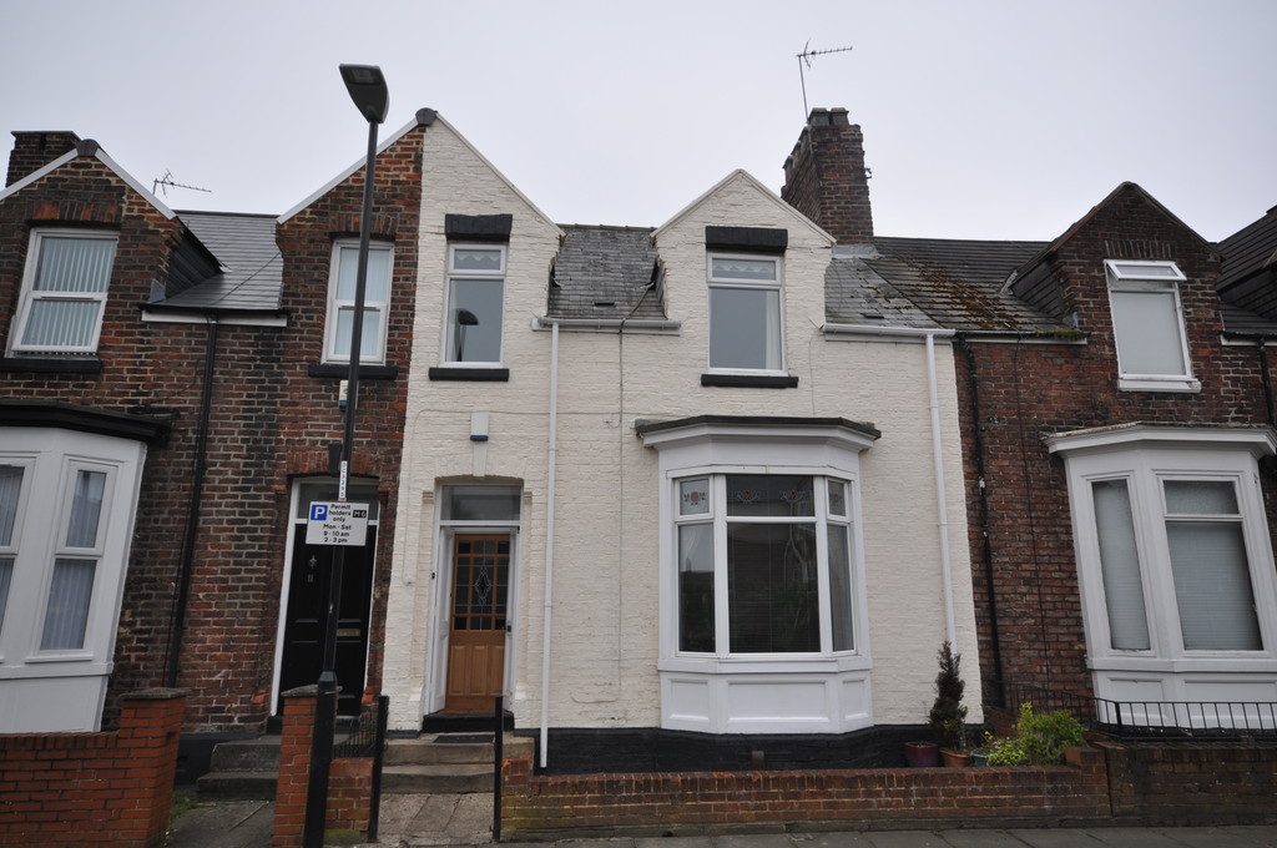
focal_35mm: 22
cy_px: 424
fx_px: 797
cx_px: 638
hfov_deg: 77.4
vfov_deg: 56.0
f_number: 7.1
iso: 200
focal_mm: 15
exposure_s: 1/200
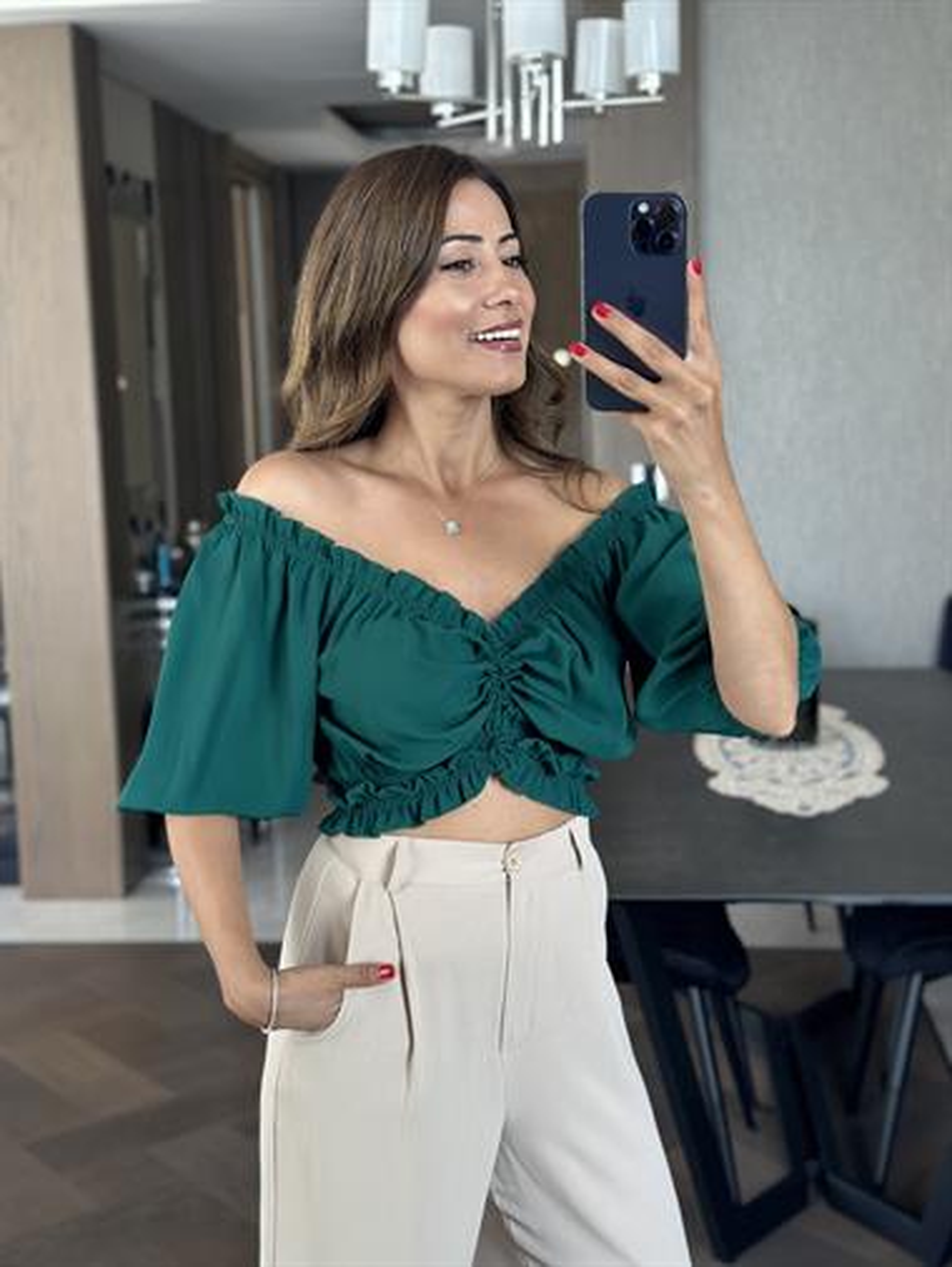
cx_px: 476
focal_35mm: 48
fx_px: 1759
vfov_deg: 39.6
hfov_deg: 30.3
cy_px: 634
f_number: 1.78
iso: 125
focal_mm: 6.86
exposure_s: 1/86
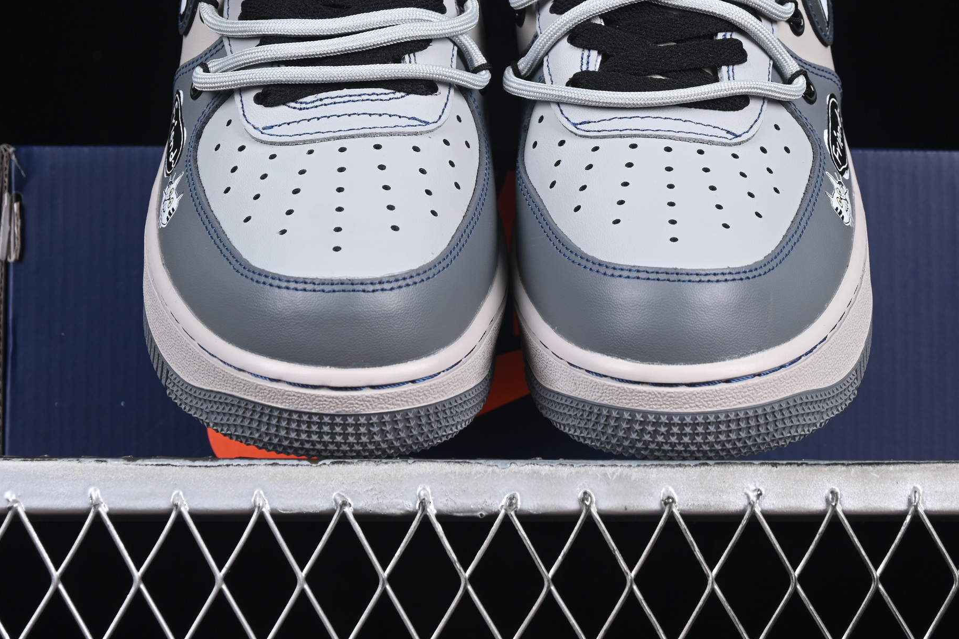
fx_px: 3063
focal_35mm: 115
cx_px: 505
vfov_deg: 11.9
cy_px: 151
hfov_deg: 17.8
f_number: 7.1
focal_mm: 50
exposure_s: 1/80
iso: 160
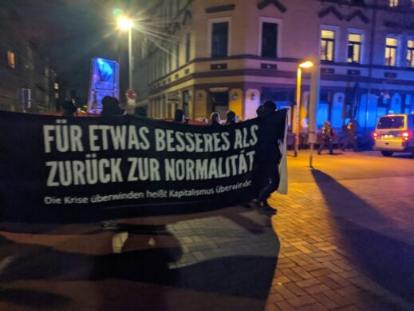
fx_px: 323
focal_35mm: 27
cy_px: 156
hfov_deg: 65.3
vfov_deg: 51.3
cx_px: 207
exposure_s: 1/16.7
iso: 574
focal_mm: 4.44
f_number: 1.8
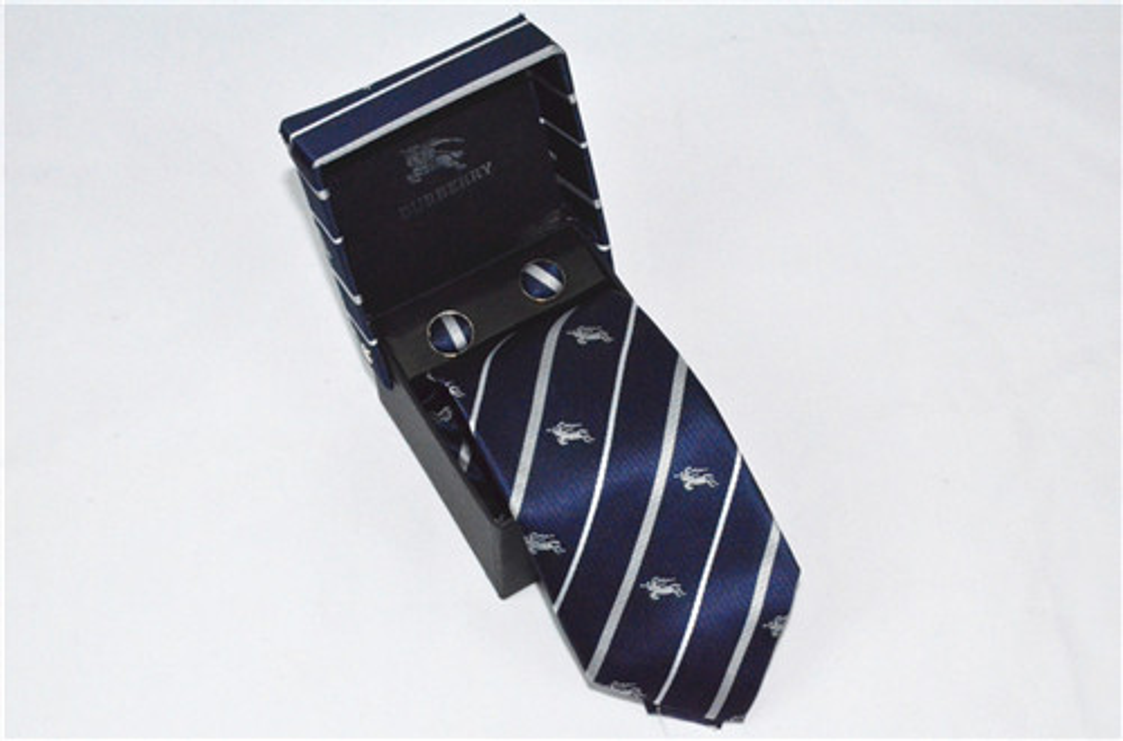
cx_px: 562
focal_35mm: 72
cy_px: 370
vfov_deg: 18.8
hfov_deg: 28.2
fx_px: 2239
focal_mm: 48
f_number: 29
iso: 6400
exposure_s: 1/250
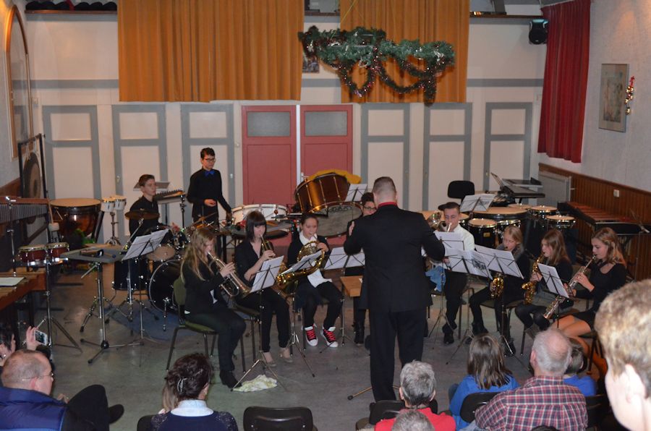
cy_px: 216
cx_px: 326
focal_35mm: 45
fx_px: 812
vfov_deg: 29.7
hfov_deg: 43.7
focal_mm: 30
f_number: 4.5
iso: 3200
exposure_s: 1/60
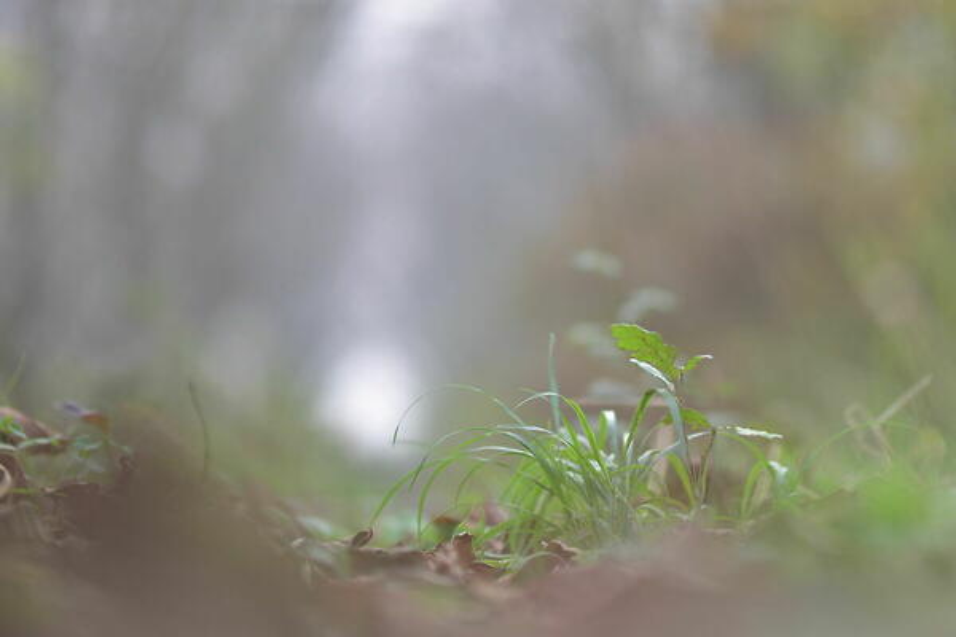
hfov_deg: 16.1
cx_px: 478
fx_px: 3372
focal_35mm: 127
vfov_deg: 10.8
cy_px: 318
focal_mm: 85
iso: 100
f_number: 1.4
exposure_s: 1/500
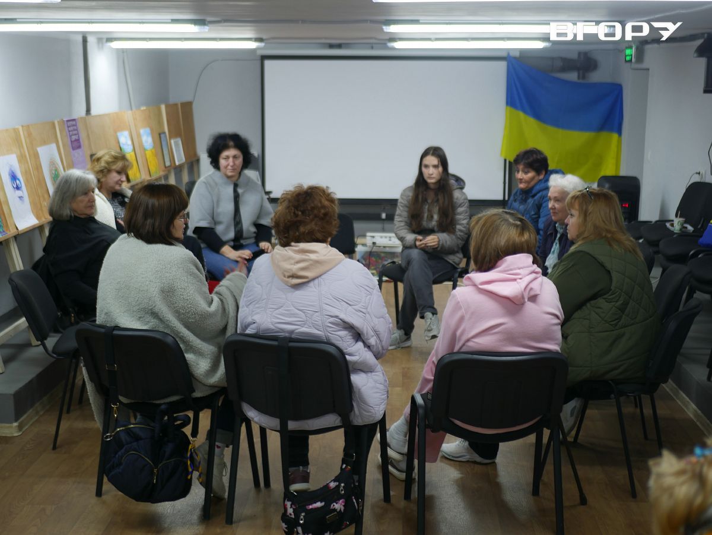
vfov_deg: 29.1
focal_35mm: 50
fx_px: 1029
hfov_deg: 38.2
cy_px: 268
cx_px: 356
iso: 200
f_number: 1.7
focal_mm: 25
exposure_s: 1/60
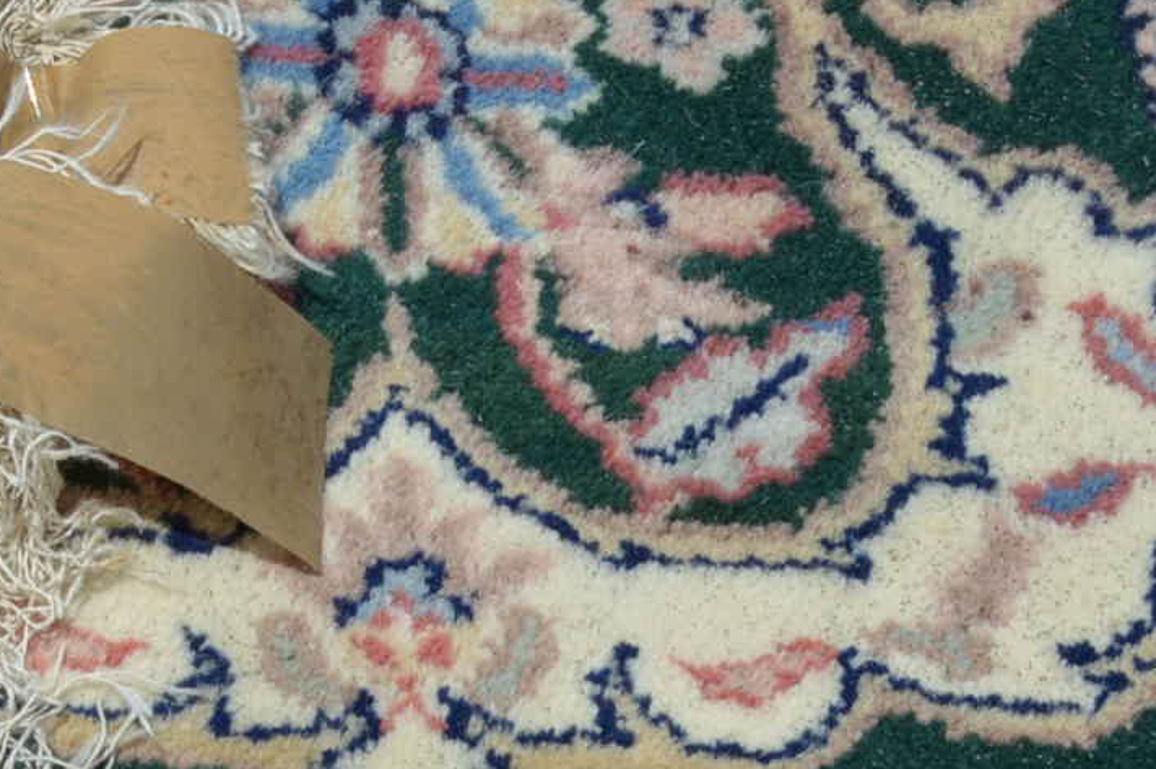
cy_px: -593
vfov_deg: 8.0
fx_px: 5294
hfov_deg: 11.5
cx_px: -948
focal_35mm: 165
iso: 100
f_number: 13
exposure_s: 1/200
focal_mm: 26
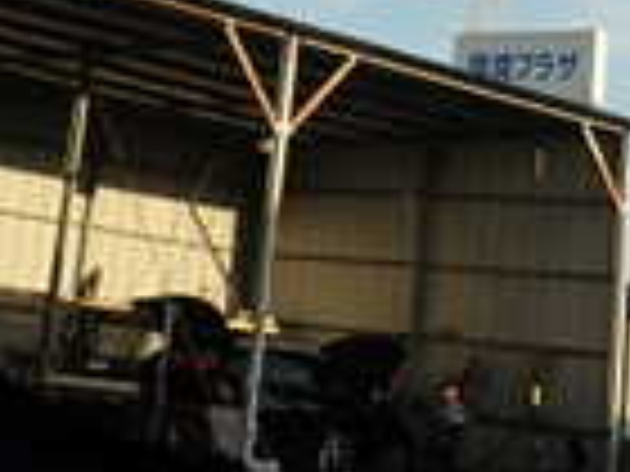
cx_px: 302
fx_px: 1947
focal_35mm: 107
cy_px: -346
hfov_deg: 18.4
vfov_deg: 12.7
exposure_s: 1/400
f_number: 2
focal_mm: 4.5
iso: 100
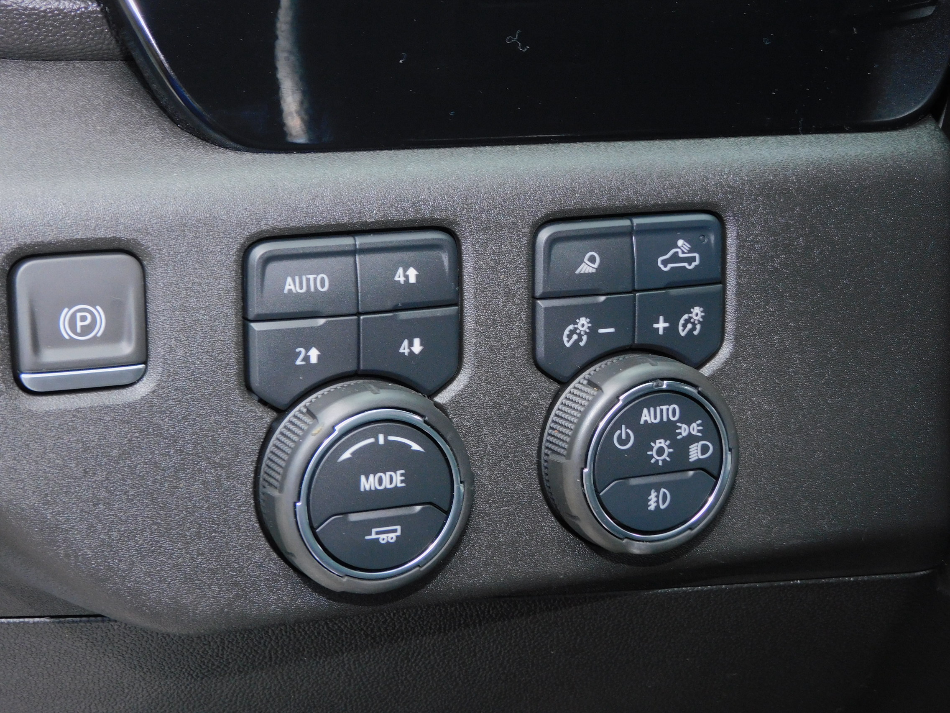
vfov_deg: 21.0
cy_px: 356
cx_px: 475
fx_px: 1921
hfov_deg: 27.8
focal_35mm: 70
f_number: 4.5
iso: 200
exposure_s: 1/30
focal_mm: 12.5
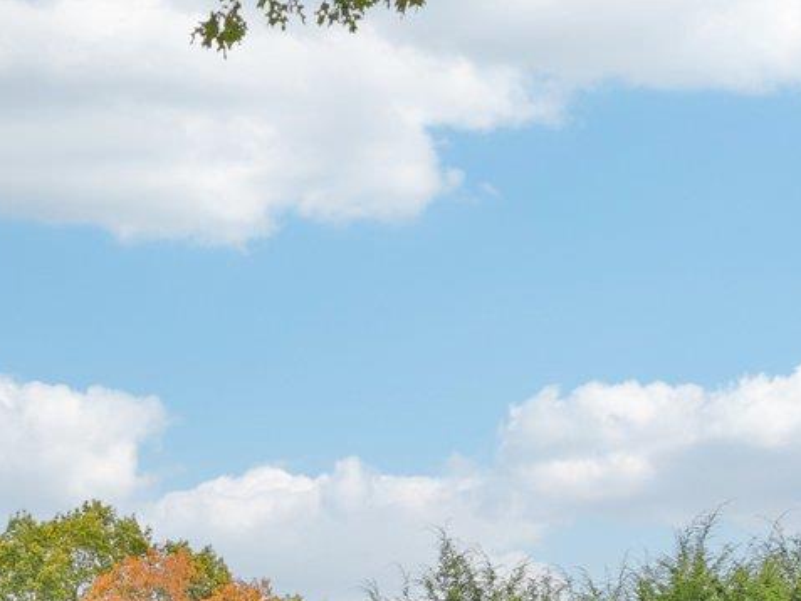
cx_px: 12
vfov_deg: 19.2
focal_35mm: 66
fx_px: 1528
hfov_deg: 27.8
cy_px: 929
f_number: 8
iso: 100
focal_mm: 16
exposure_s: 1/40
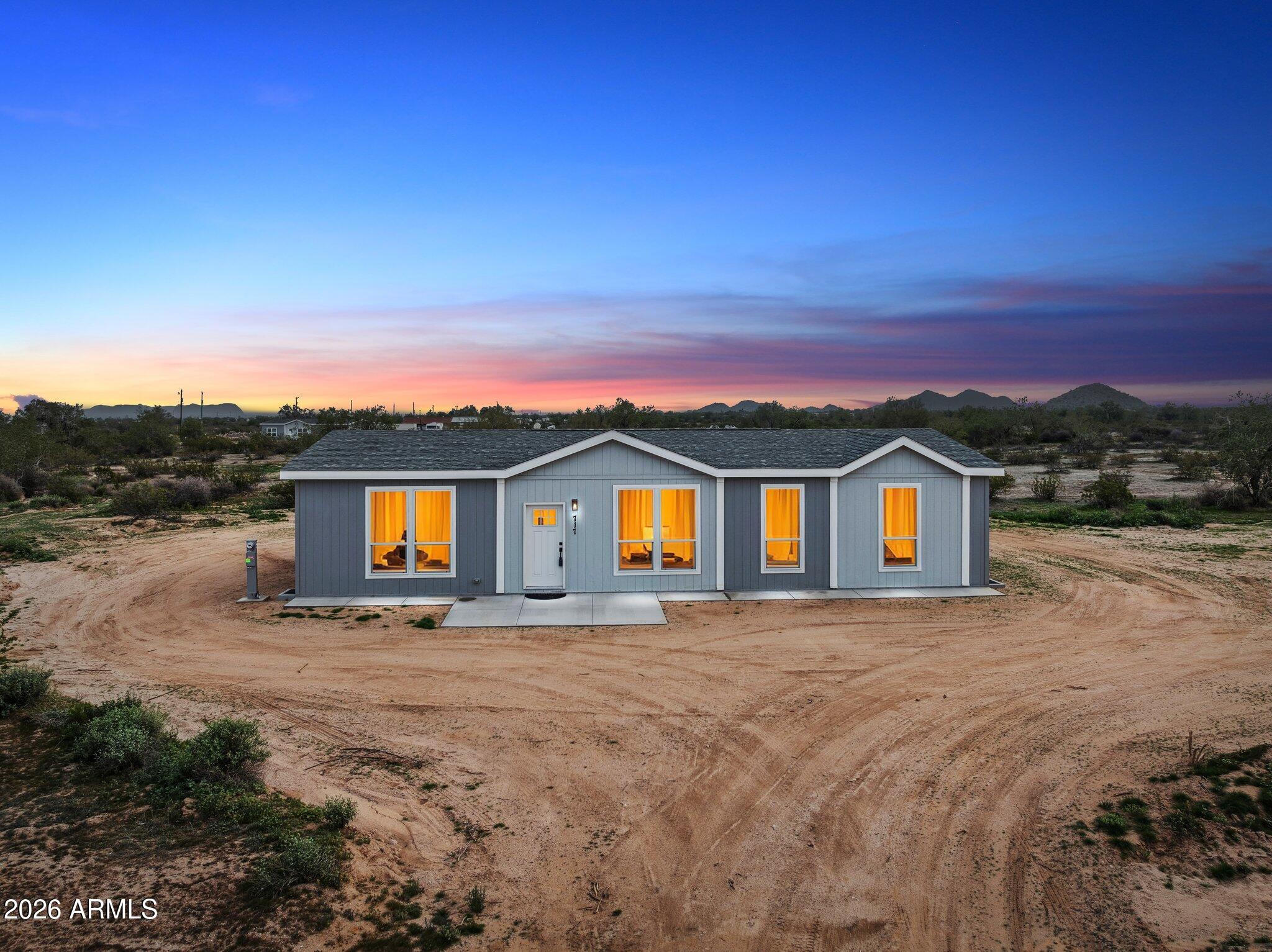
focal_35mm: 24
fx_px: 881
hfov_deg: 71.6
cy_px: 476
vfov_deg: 56.8
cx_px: 636
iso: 100
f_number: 6.3
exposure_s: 1/320
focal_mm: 12.3
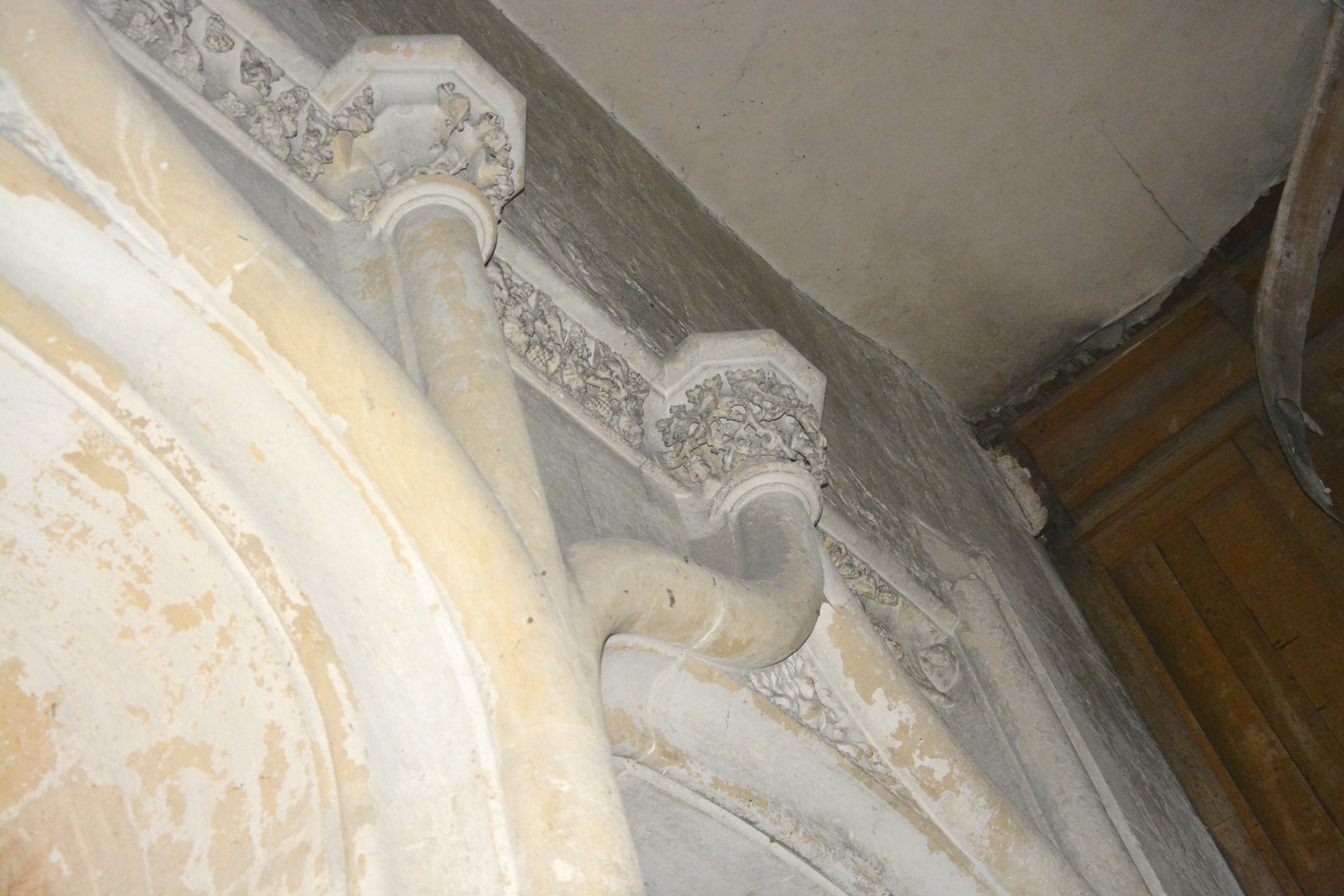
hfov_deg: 37.9
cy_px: 448
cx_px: 672
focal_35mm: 52
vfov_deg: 25.8
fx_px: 1960
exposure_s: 1/60
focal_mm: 35
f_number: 4.5
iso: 3200
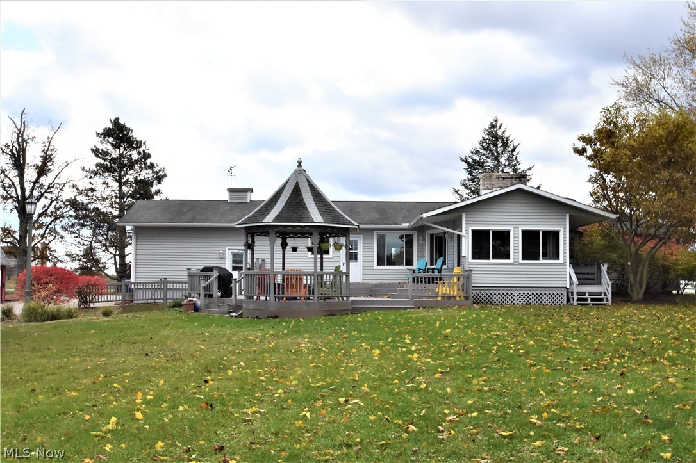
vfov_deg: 36.8
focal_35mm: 36
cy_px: 232
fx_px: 696
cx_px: 348
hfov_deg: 53.2
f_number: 9
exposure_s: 1/1250
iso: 1250
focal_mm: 24
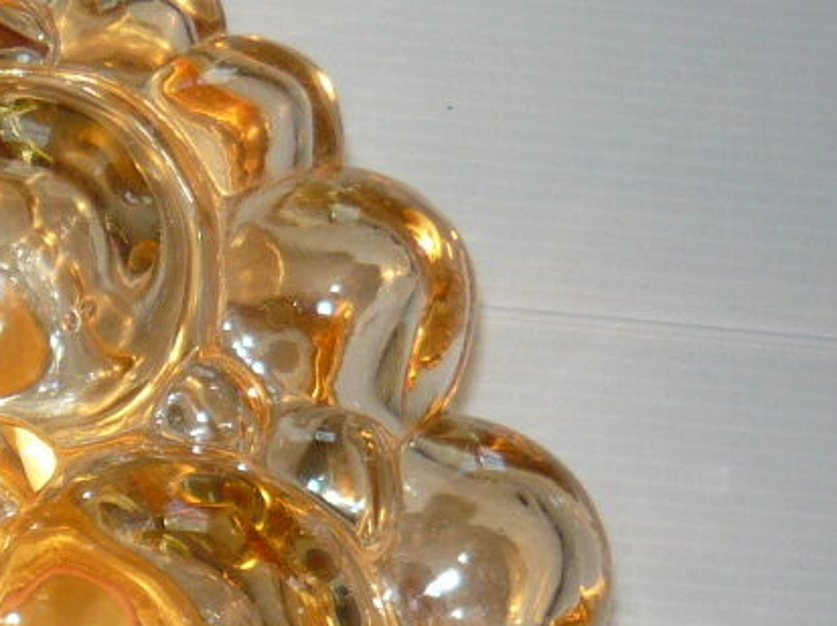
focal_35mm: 128
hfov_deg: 13.9
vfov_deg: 11.3
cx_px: -612
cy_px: 810
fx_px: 3092
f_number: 2.8
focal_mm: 5.5
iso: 100
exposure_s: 1/640
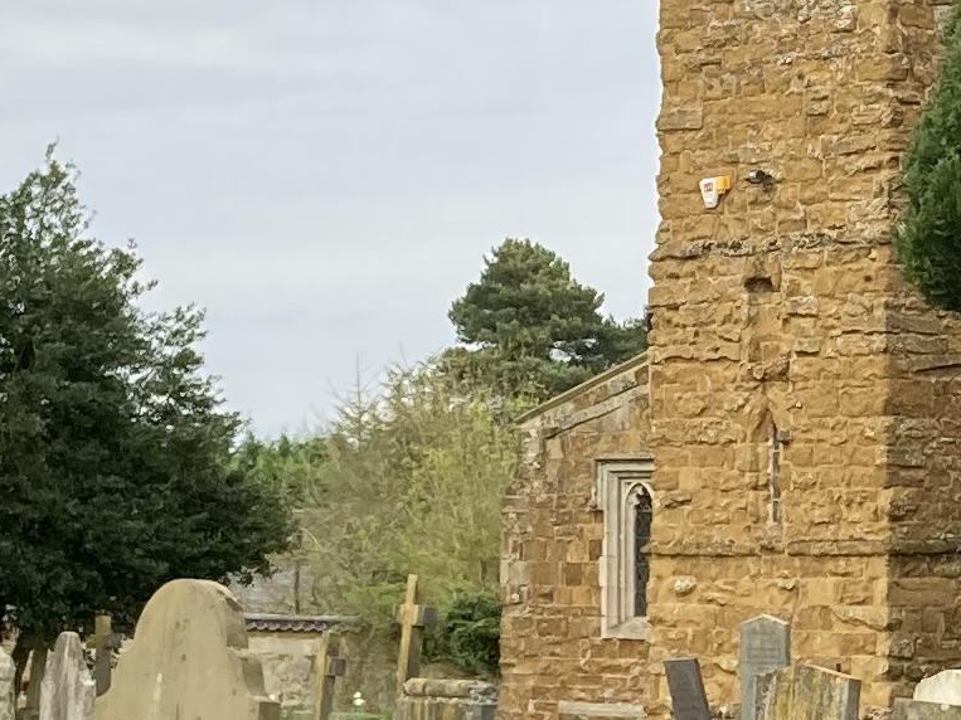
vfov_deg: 10.0
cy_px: 301
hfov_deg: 13.2
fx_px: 4108
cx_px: 922
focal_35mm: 148
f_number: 1.8
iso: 20
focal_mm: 3.99
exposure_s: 1/314
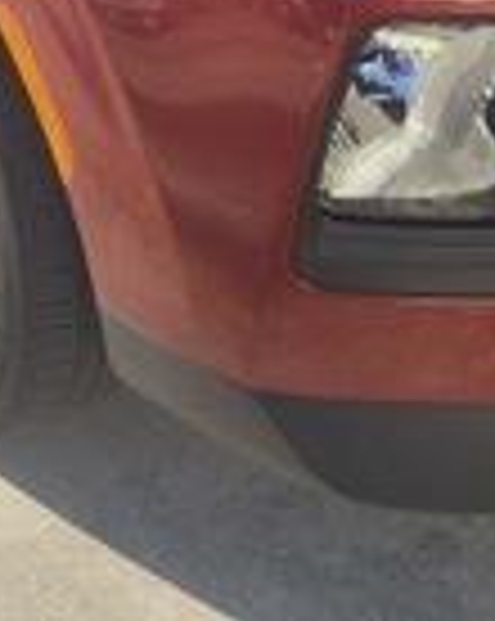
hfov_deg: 16.5
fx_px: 1707
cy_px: -225
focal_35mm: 93
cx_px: 162
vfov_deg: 18.9
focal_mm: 5.4
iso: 50
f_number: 1.8
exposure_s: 1/1114
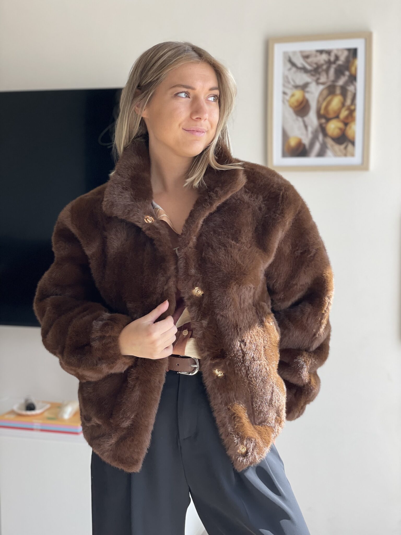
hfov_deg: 28.0
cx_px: 200
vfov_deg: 36.8
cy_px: 268
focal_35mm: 52
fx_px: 803
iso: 25
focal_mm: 6
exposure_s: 1/175
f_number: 2
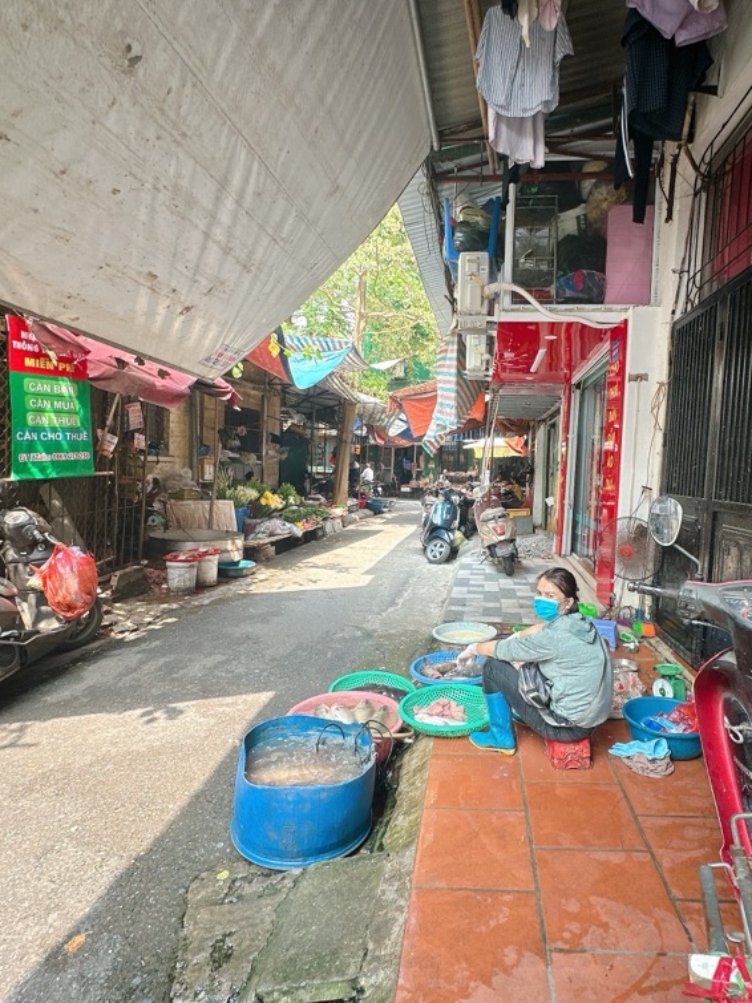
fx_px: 550
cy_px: 500
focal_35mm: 19
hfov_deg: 68.2
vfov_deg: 84.7
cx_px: 438
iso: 50
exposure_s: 1/99
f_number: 2.2
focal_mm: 2.22
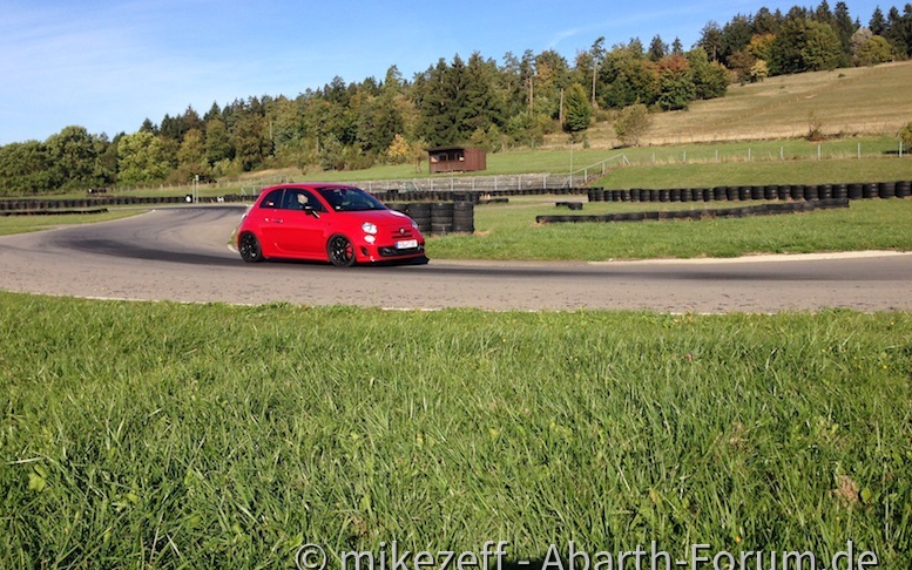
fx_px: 895
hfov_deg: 54.0
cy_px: 258
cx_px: 445
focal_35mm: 36
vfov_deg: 35.3
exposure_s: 1/1466
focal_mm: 4.12
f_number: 2.4
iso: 50
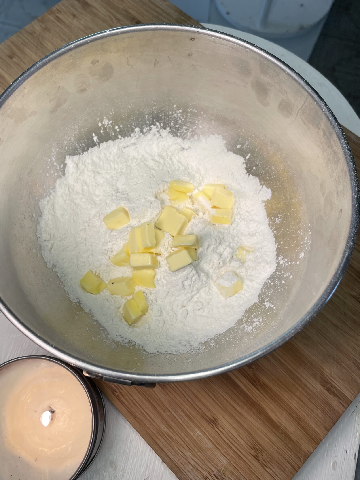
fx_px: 430
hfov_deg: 45.3
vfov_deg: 58.2
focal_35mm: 31
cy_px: 213
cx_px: 150
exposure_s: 1/121
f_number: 1.6
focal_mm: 4.2
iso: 50
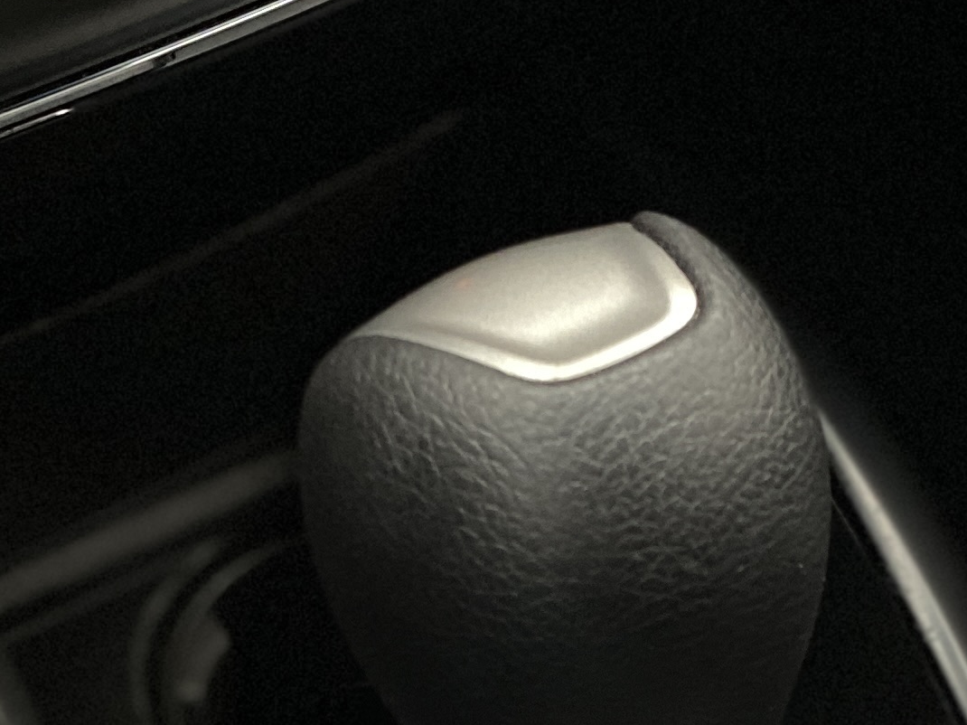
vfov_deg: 14.6
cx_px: 680
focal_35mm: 98
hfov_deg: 19.9
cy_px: 879
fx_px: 2737
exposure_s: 1/20
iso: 800
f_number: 1.8
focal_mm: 4.25
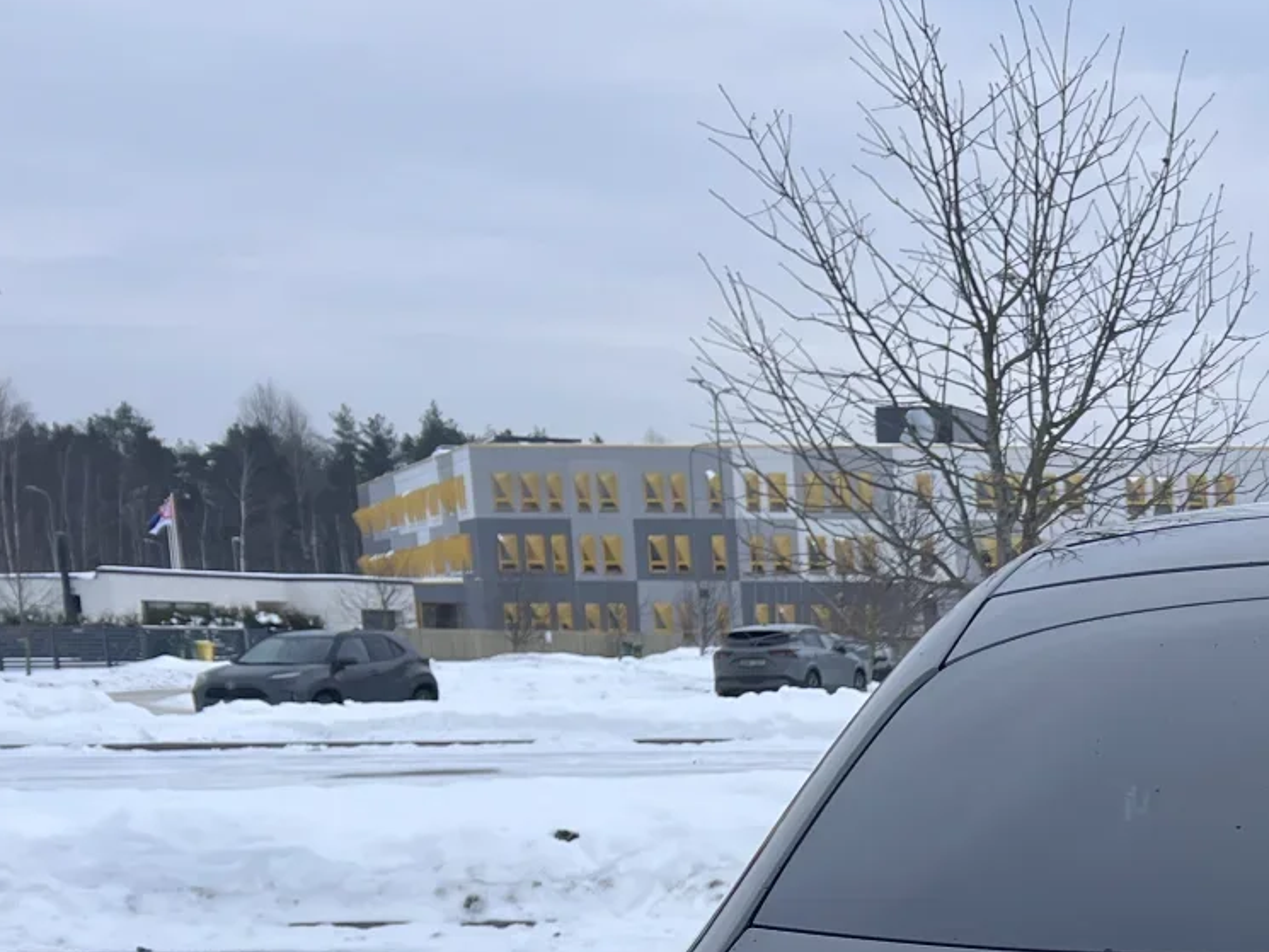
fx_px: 2457
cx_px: 1567
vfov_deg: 20.4
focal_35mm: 67
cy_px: 1167
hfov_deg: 25.6
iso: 50
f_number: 1.5
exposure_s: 1/965
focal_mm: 5.7
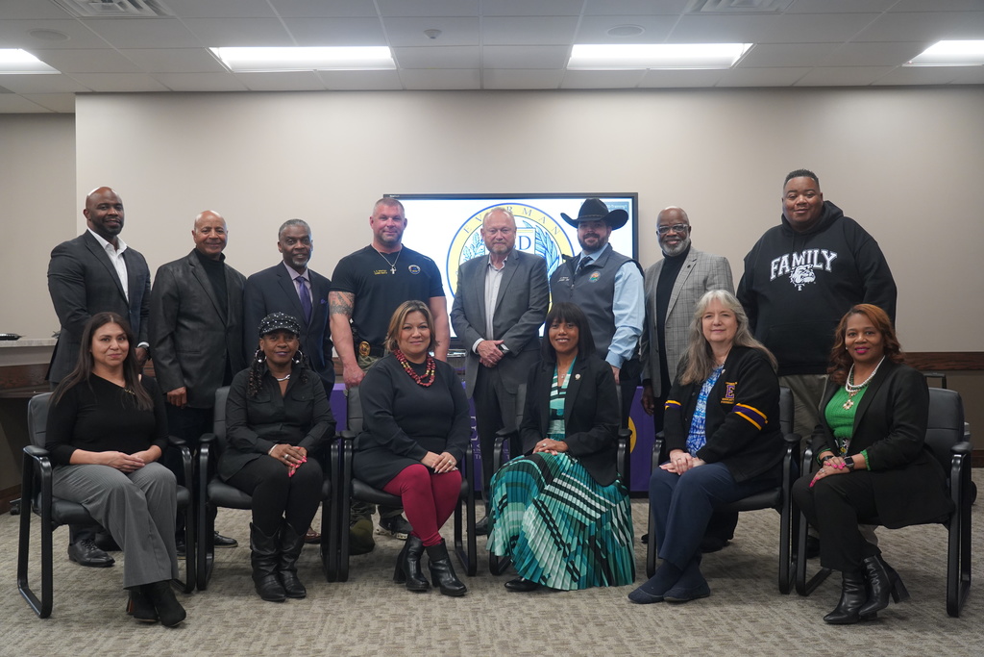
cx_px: 492
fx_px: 929
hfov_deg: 55.8
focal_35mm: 34
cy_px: 328
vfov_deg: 38.9
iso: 2500
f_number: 4
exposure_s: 1/160
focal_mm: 34
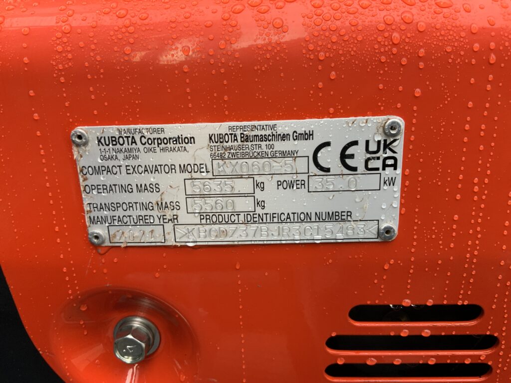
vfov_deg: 48.2
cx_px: 256
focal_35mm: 29
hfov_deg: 61.7
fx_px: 428
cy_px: 192
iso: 50
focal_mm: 3
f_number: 1.8
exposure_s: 1/122
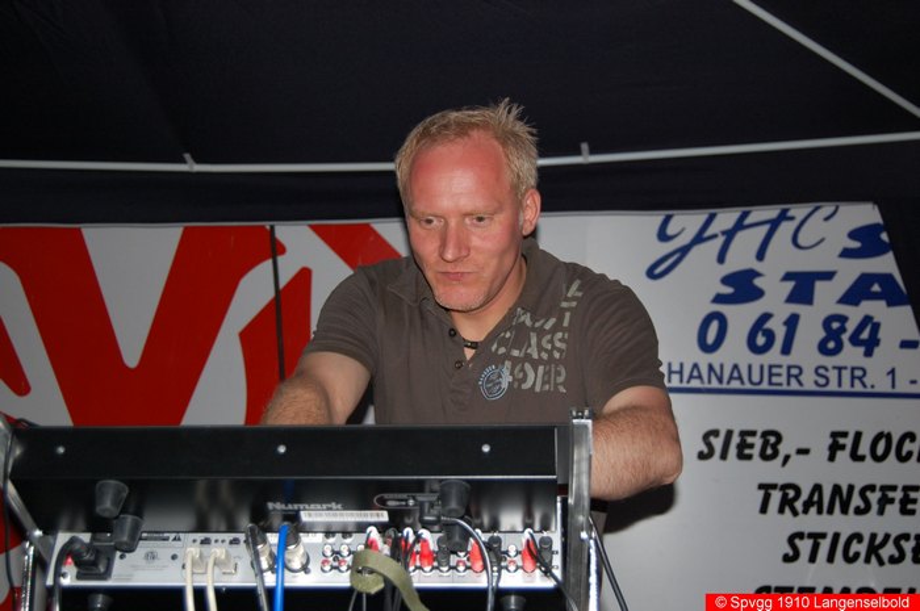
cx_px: 460
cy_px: 306
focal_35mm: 51
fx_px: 1302
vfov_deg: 26.4
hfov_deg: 38.9
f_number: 4.5
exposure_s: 1/60
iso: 400
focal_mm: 34
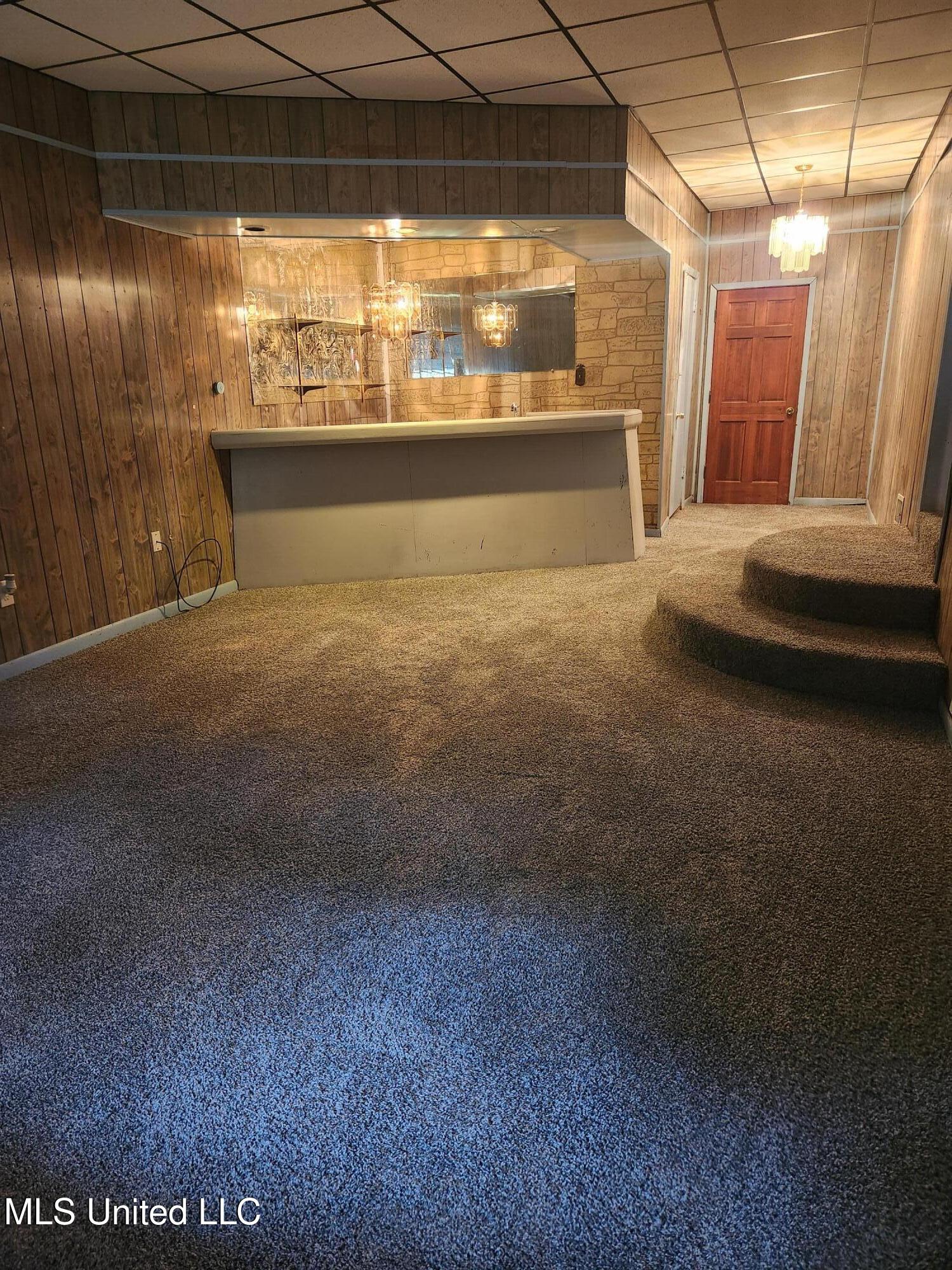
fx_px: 843
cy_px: 635
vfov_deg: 73.9
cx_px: 476
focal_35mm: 23
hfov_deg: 58.9
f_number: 1.8
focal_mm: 5.4
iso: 640
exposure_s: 1/30
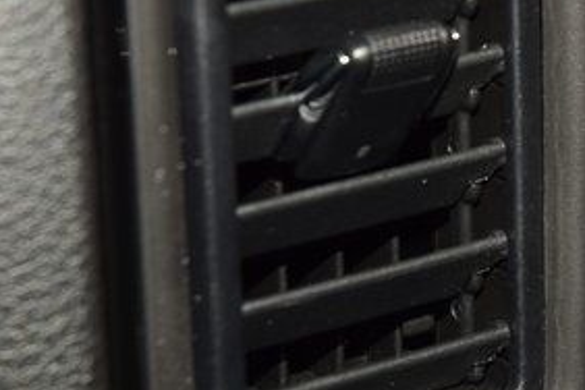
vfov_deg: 5.8
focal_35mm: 238
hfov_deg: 8.6
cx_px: 660
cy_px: 26
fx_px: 3867
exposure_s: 1/125
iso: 100
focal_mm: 70
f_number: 8
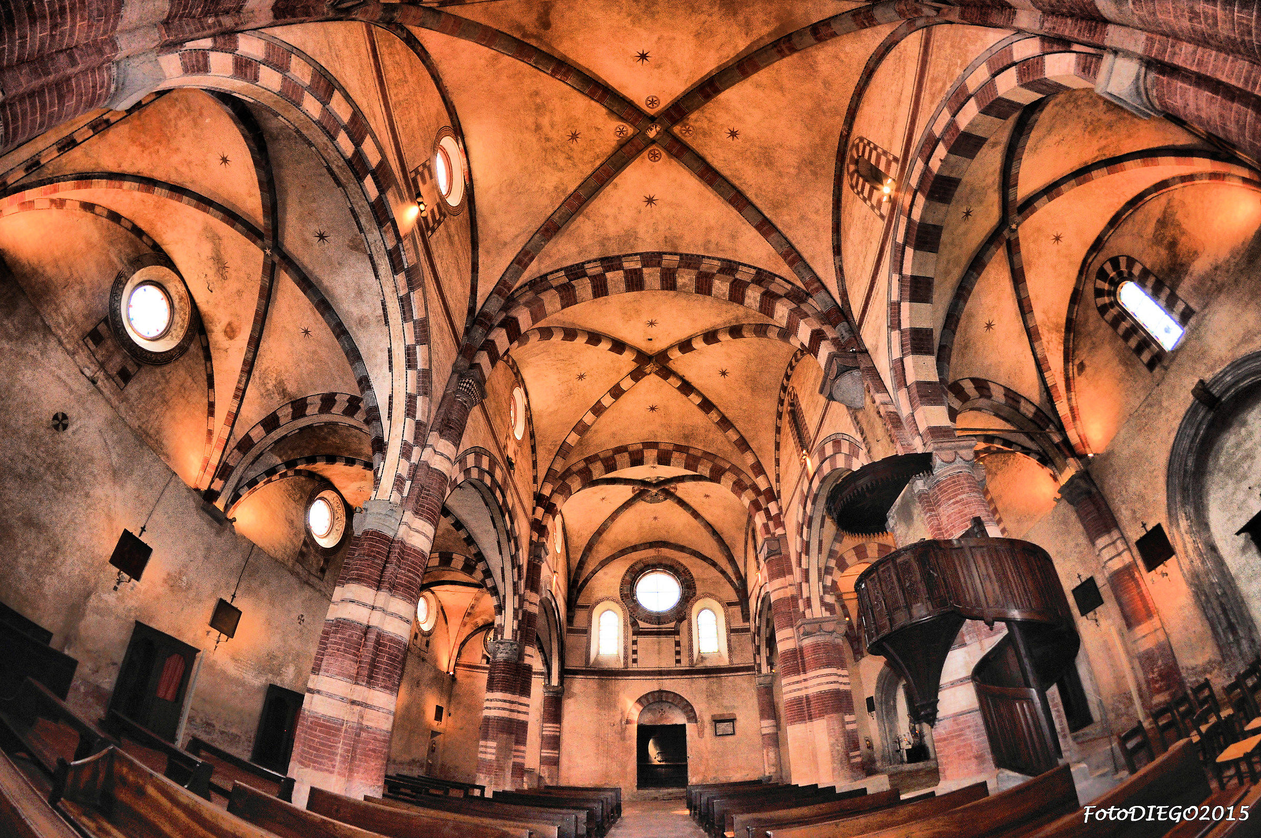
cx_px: 630
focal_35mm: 12
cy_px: 419
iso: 400
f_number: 5
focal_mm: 8
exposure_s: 1/100
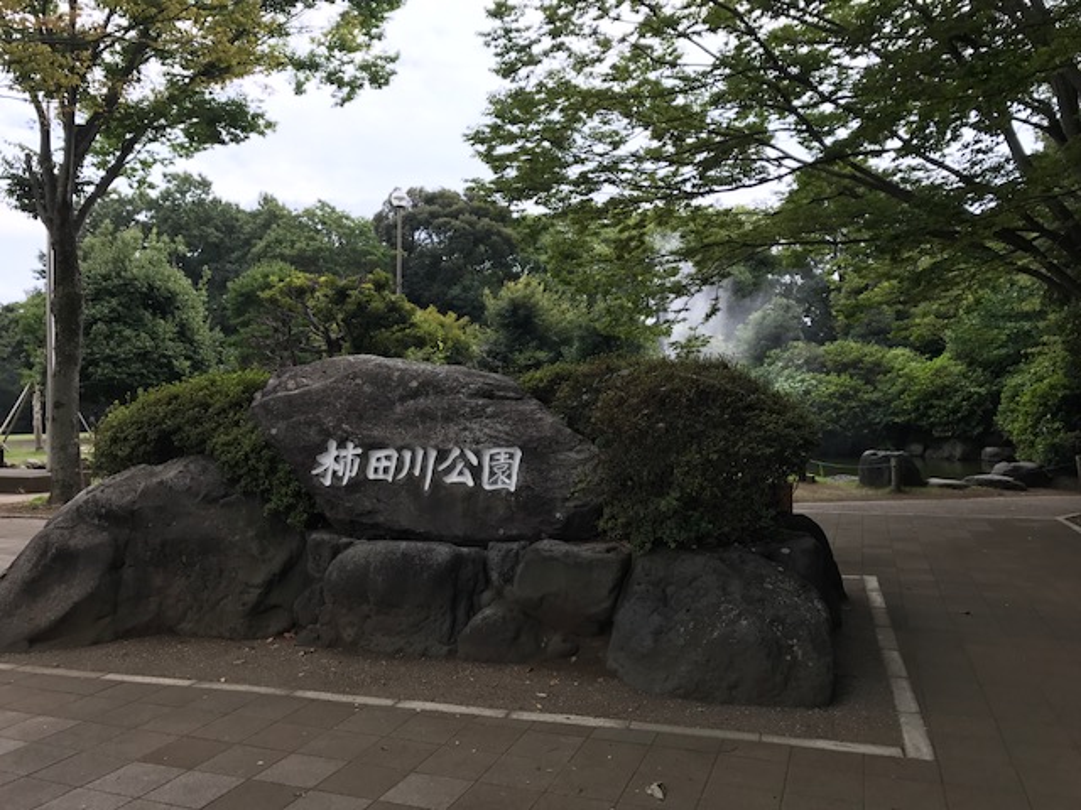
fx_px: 874
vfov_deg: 49.7
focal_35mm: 28
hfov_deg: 63.4
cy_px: 405
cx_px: 540
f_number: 1.8
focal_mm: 3.99
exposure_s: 1/556
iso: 20
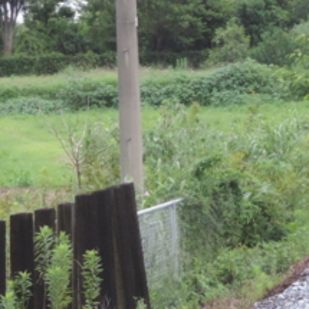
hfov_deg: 7.1
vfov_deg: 7.0
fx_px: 2495
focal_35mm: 247
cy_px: -80
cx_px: 184
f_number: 3.9
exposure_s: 1/80
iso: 400
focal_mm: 13.3
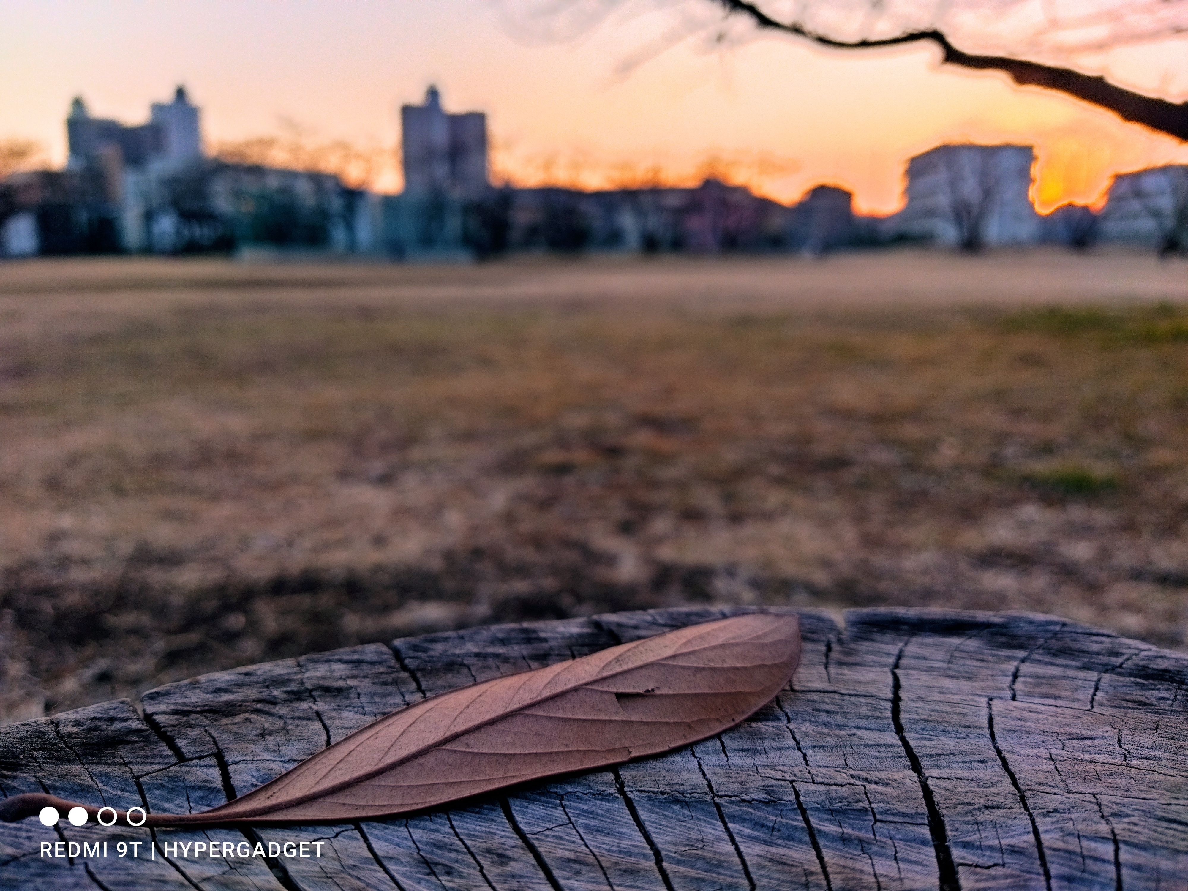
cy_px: 446
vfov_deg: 51.4
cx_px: 594
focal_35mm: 27
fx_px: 927
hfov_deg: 65.3
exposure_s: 1/5304
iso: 100
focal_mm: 4.71
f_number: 1.79
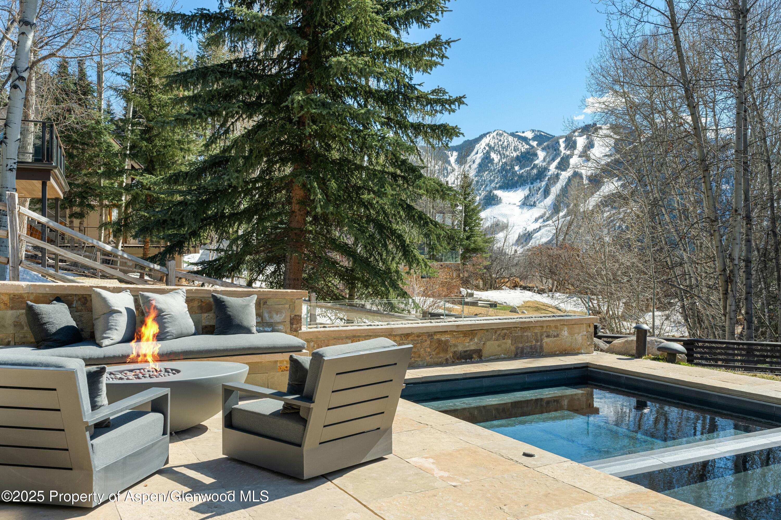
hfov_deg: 58.0
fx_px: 705
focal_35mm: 32
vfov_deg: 40.5
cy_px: 260
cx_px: 390
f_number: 10
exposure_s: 1/125
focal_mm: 32.5
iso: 500
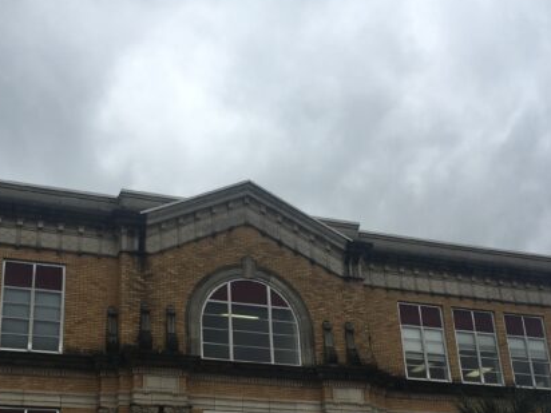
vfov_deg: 26.9
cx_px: 258
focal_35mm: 54
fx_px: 860
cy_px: 279
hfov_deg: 35.5
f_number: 2.2
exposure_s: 1/565
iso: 25
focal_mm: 4.15
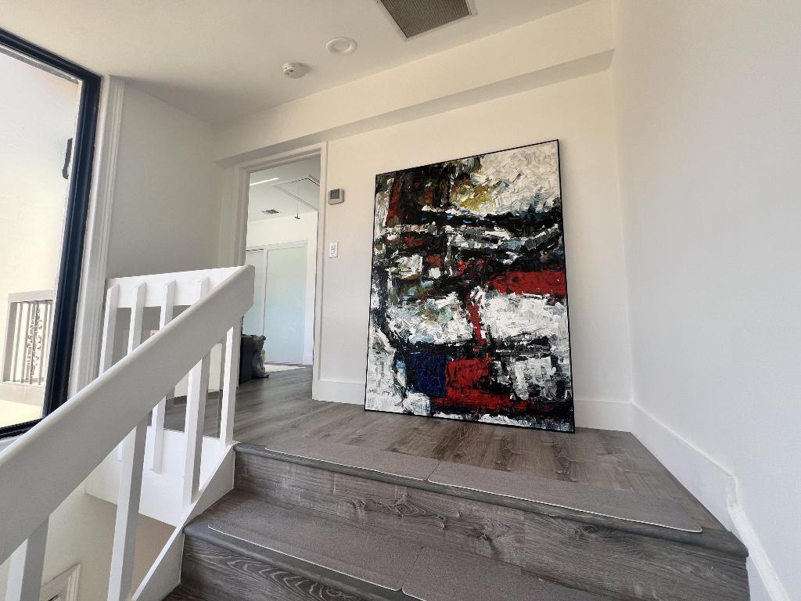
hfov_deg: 106.2
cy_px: 300
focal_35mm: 13
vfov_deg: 89.9
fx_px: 301
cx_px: 400
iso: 32
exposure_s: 1/99
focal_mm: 1.57
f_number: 1.8
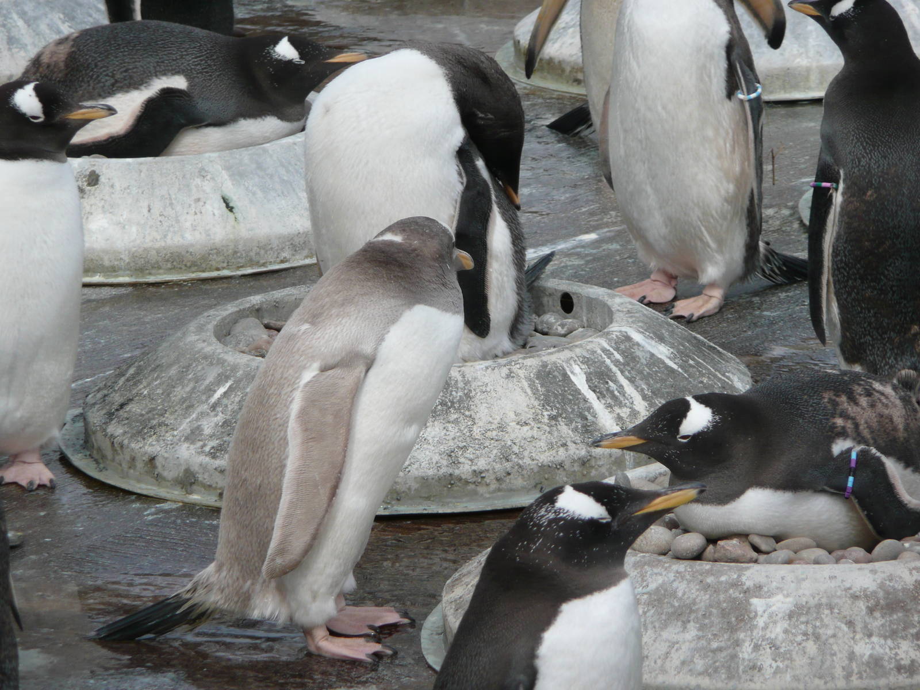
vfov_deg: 5.3
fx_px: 7442
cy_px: 345
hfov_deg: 7.1
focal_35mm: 280
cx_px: 460
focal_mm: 46
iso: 100
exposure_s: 1/500
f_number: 4.9
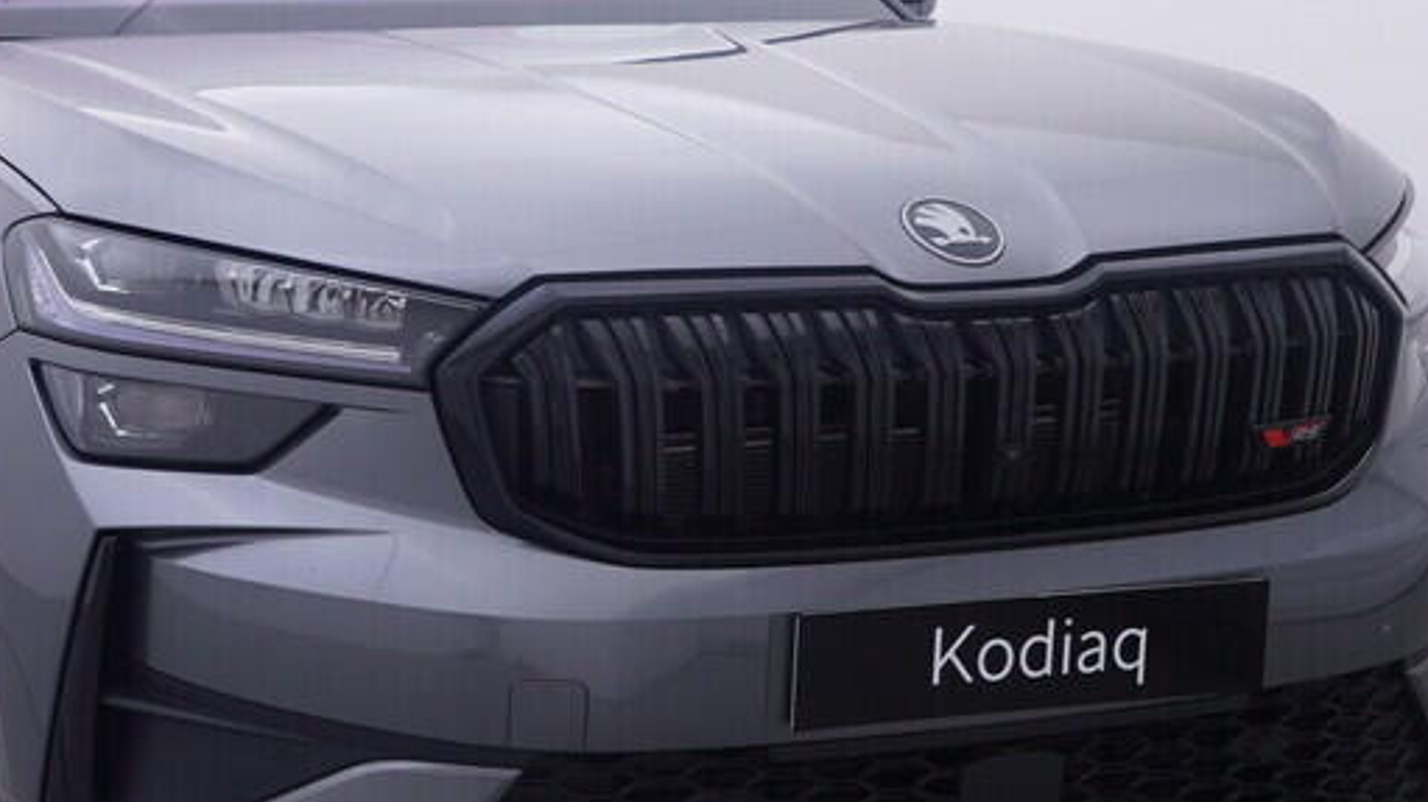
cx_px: 98
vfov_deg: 18.1
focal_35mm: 66
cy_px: 293
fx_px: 2516
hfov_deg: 30.1
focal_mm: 15
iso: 200
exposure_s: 1/80
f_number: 5
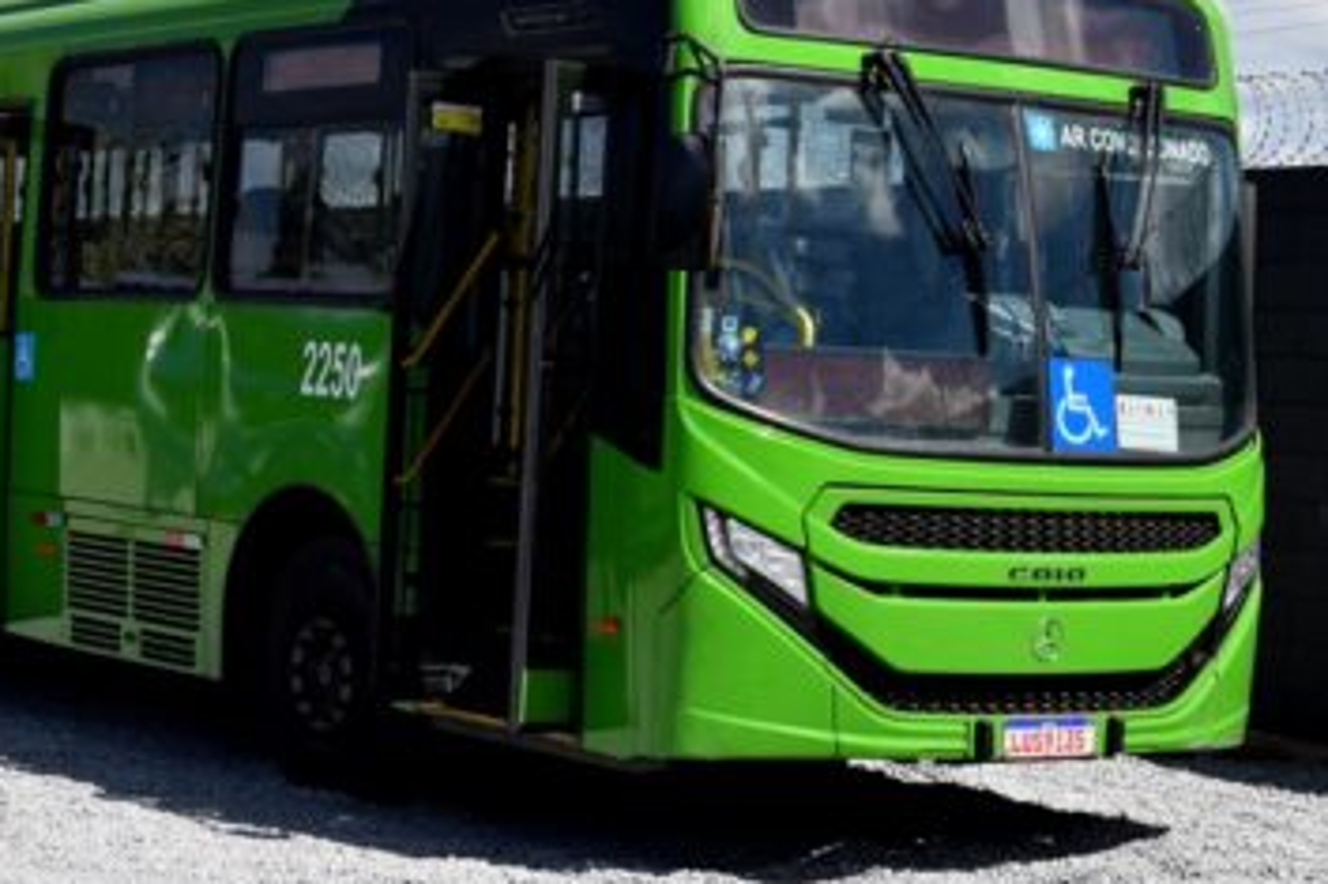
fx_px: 3023
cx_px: 387
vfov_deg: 16.5
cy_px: 179
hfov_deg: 24.6
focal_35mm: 82
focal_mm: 26
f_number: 10
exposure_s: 1/400
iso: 200
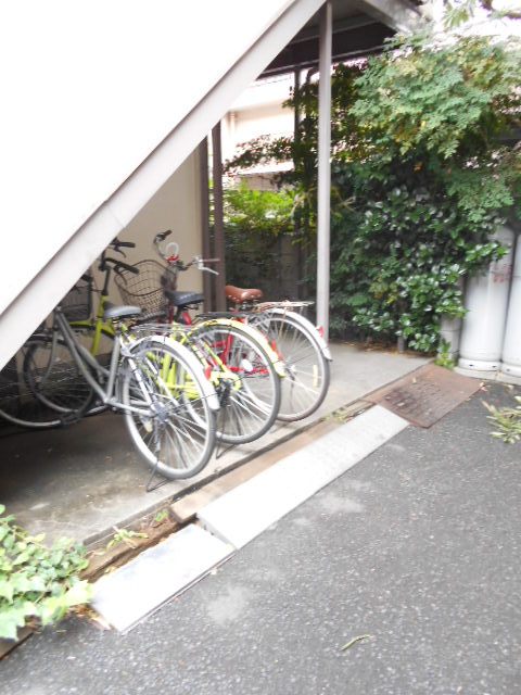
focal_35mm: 26
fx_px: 522
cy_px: 348
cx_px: 260
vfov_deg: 67.3
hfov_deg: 53.1
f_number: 3.2
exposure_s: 1/30
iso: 110
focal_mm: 4.6
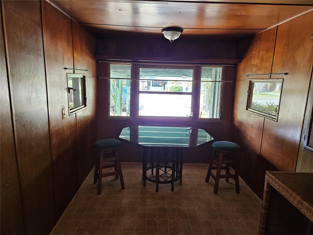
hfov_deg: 73.9
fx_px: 208
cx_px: 156
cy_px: 118
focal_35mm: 23
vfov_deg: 58.9
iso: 320
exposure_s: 1/170
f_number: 1.8
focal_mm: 5.4
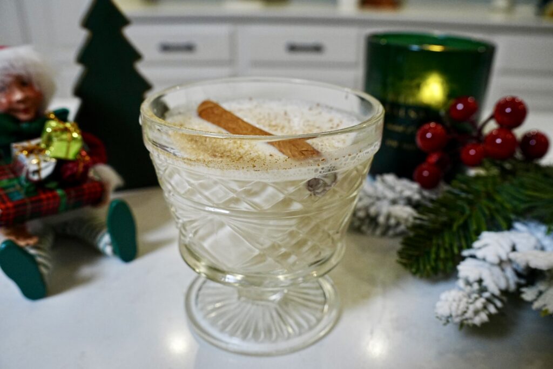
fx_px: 454
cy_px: 184
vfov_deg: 44.3
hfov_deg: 62.7
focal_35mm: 30
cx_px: 276
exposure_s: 1/250
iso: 1250
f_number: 5.6
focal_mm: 19.7
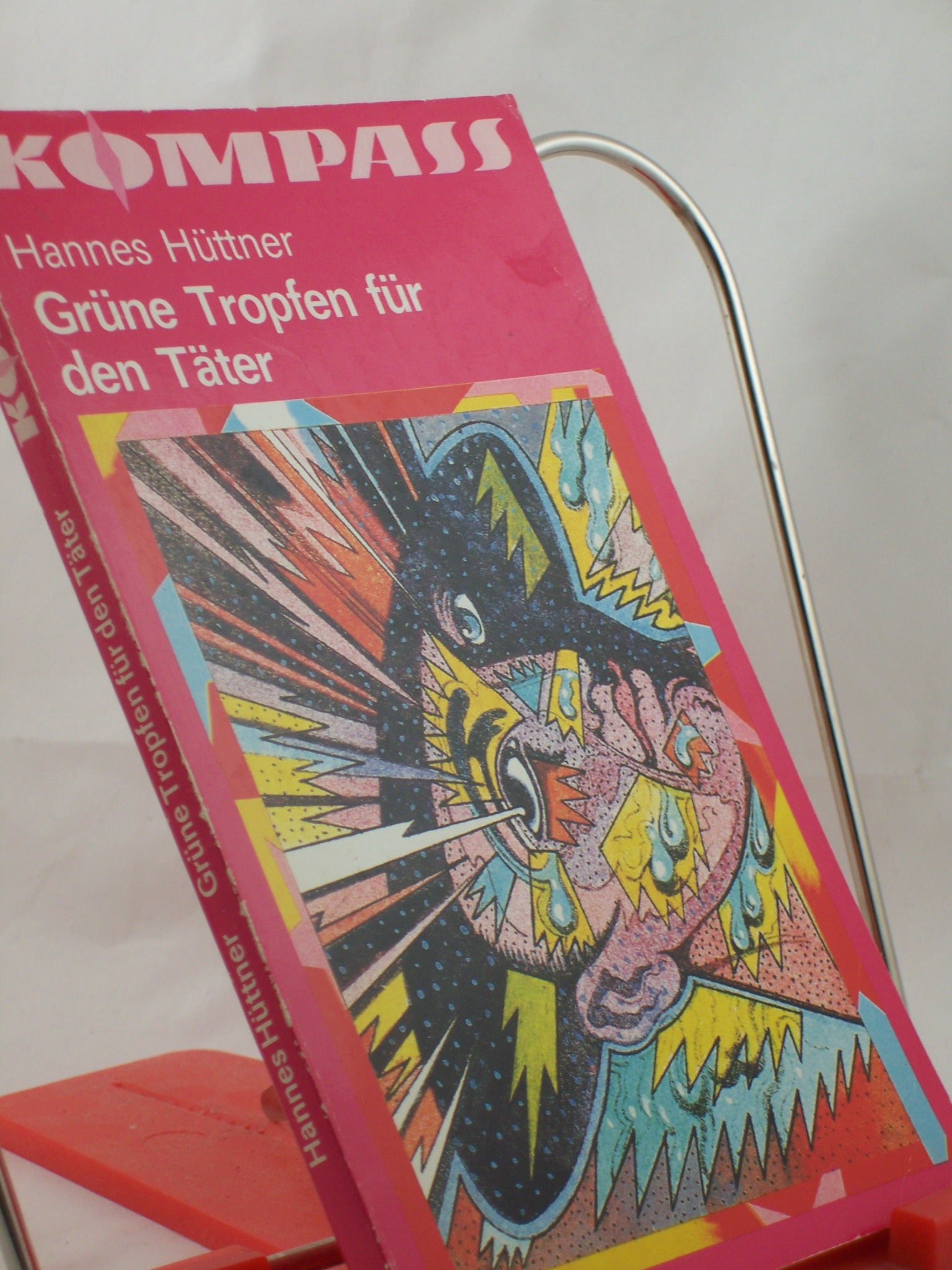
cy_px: 635
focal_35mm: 102
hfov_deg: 14.5
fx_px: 3740
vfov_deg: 19.3
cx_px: 476
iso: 100
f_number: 4.6
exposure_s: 1/100
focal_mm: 16.8
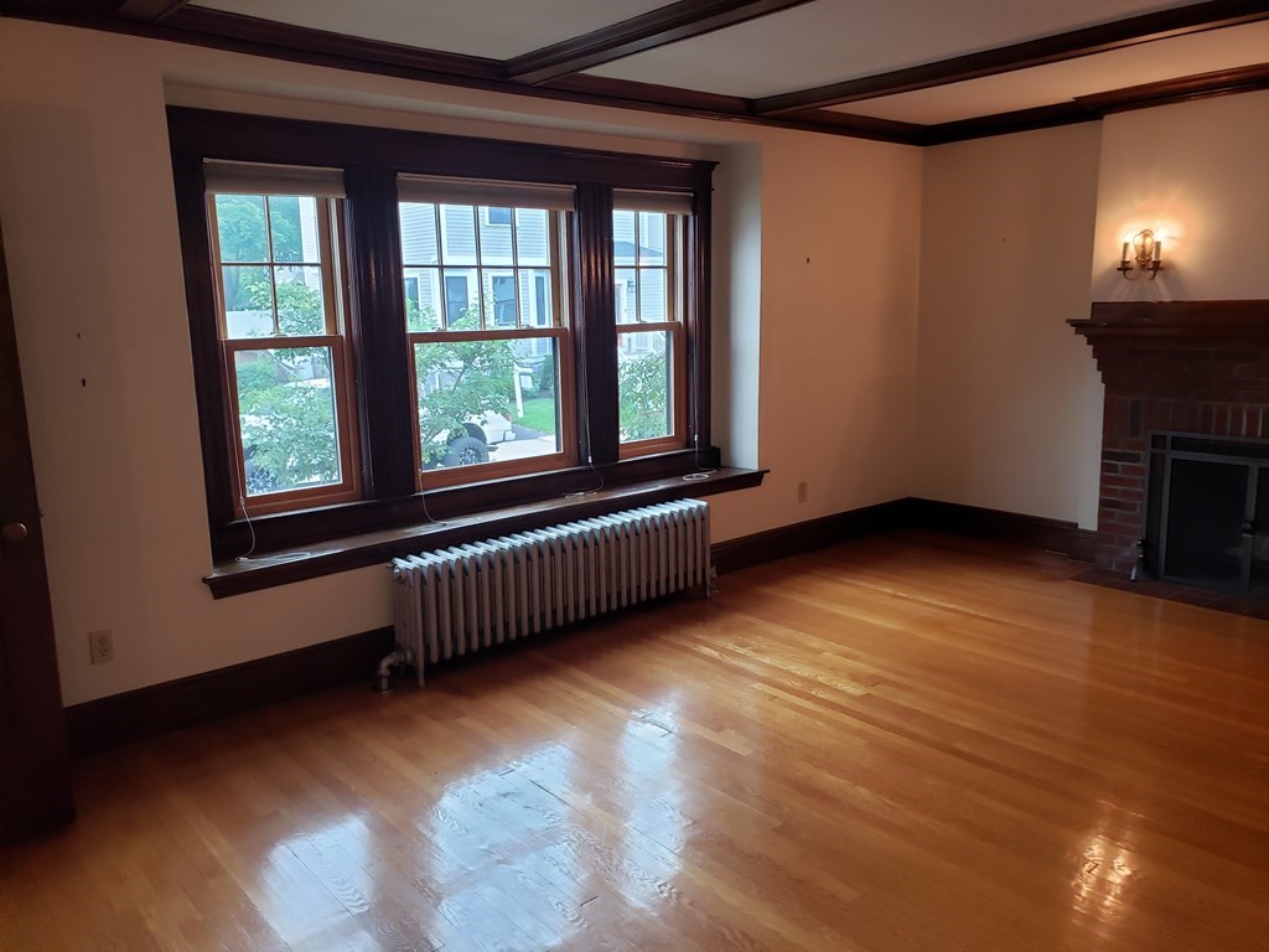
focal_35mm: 26
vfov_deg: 53.1
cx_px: 634
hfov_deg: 67.3
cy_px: 476
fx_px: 953
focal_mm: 4.3
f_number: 2.4
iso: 250
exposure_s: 1/120
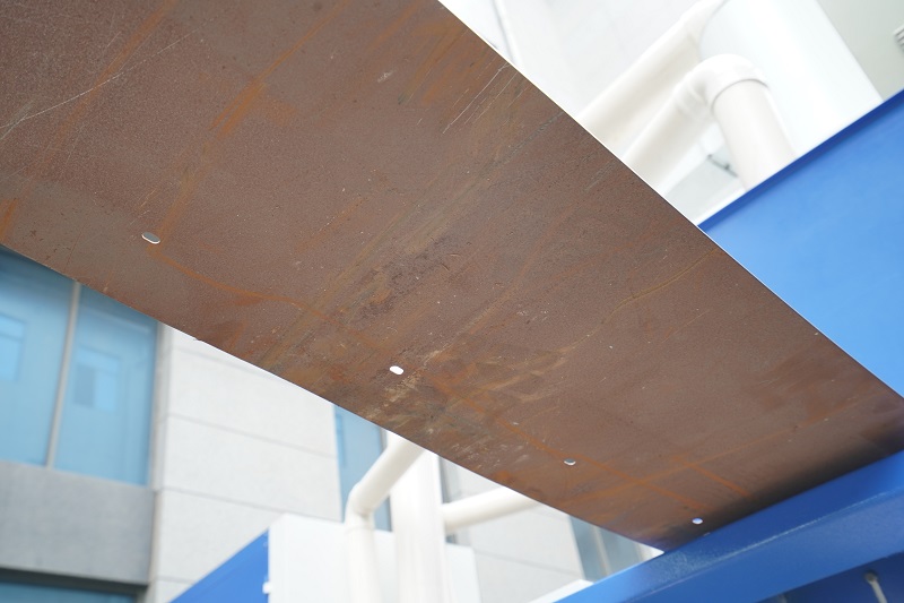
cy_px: 302
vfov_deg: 37.8
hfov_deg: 54.4
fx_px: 879
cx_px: 452
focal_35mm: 35
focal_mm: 35
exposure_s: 1/45
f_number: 8
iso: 250
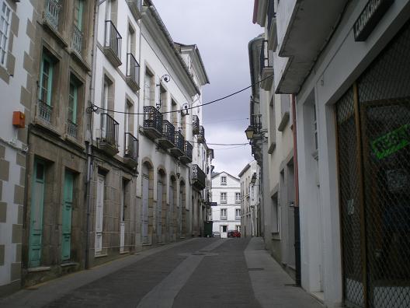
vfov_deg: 37.7
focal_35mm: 38
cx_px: 205
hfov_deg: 49.0
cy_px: 154
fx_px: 450
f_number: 3.1
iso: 64
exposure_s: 1/200
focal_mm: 6.3
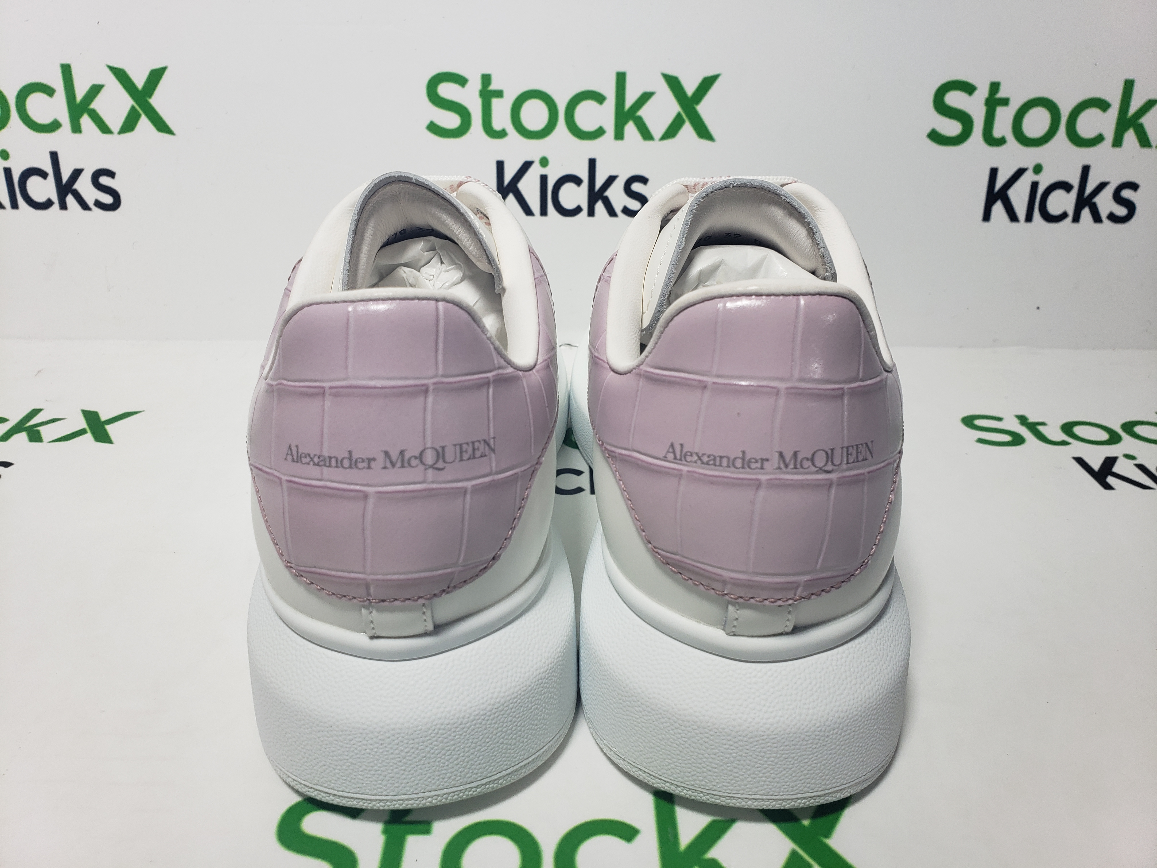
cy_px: 434
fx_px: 869
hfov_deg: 67.3
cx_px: 578
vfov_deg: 53.1
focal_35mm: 26
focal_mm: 4.3
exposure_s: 1/256
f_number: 2.4
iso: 50
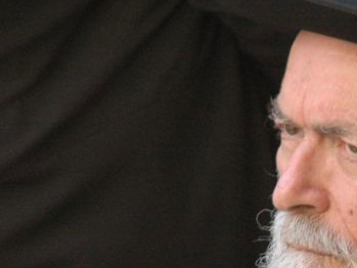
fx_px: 7639
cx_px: 385
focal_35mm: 740
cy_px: 203
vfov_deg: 2.0
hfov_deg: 2.7
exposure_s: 1/160
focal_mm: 175
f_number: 6
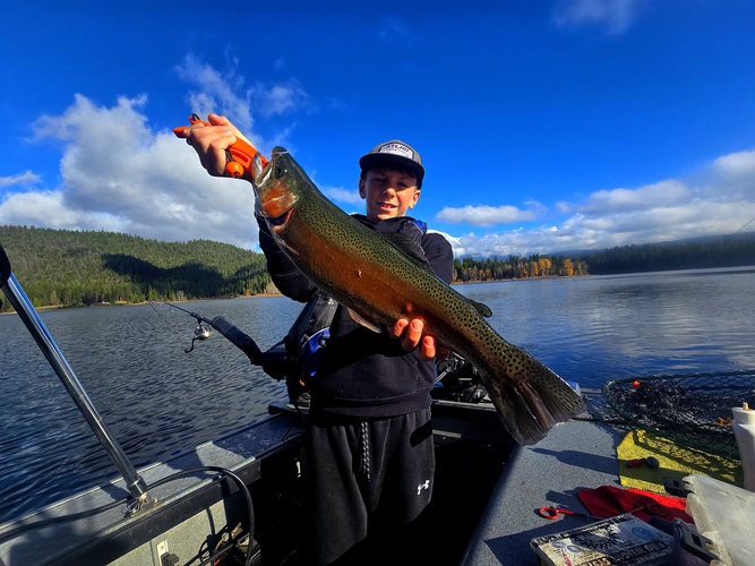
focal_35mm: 13
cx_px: 378
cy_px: 283
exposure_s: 1/2500
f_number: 2.2
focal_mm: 2.2
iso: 50
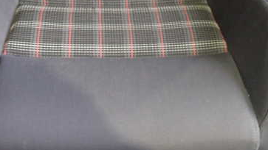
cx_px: 125
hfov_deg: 38.5
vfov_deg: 22.2
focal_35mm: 54
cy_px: 79
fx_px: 384
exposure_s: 1/30
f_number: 2.3
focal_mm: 5.4
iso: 800
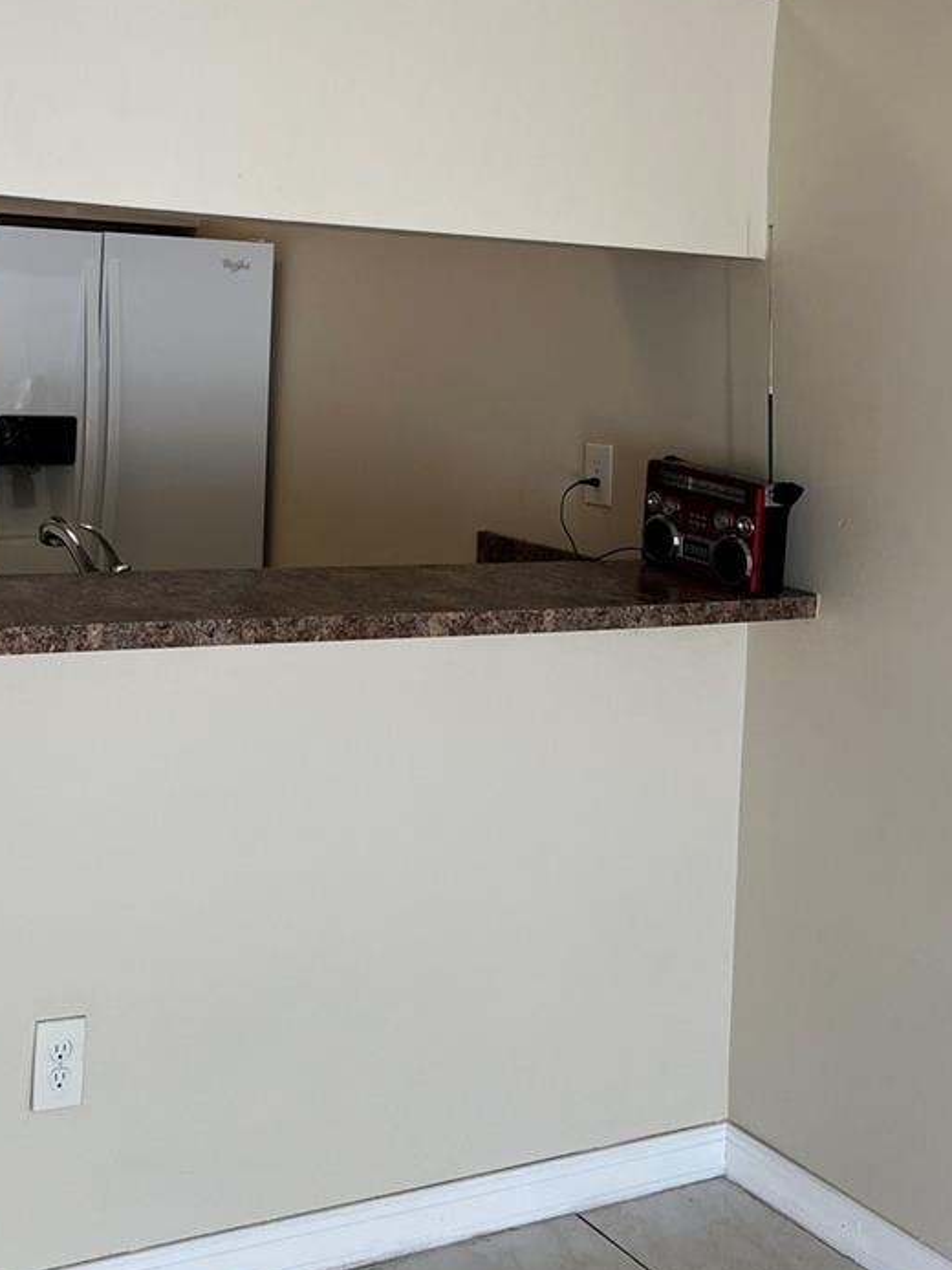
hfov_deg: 31.1
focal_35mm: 45
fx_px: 1650
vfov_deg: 40.4
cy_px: 255
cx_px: 154
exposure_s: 1/120
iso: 64
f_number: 1.5
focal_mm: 5.7
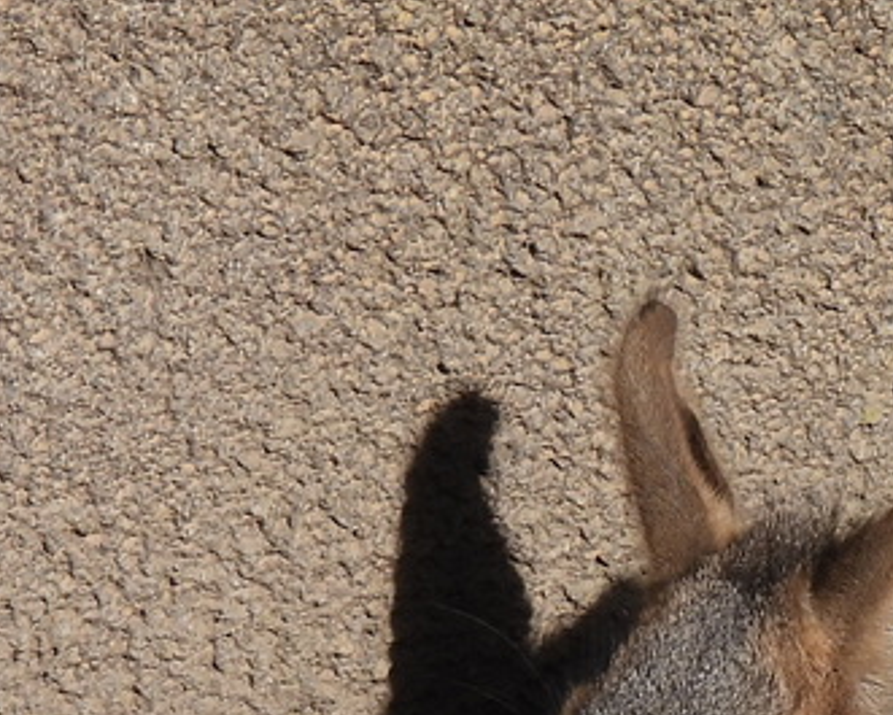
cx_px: 1147
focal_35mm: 1131
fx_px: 29900
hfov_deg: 1.7
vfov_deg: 1.4
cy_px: 961
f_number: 5
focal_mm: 53.5
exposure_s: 1/800
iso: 100
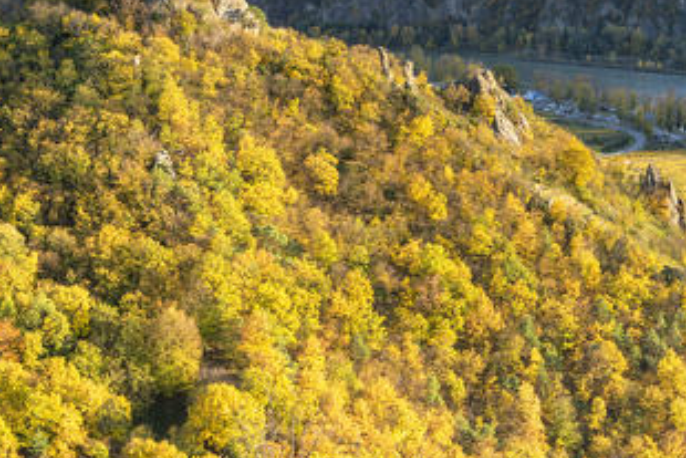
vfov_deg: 15.3
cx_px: 594
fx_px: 1697
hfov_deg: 22.4
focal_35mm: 89
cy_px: 97
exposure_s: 1/30
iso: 100
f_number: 9
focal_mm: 46
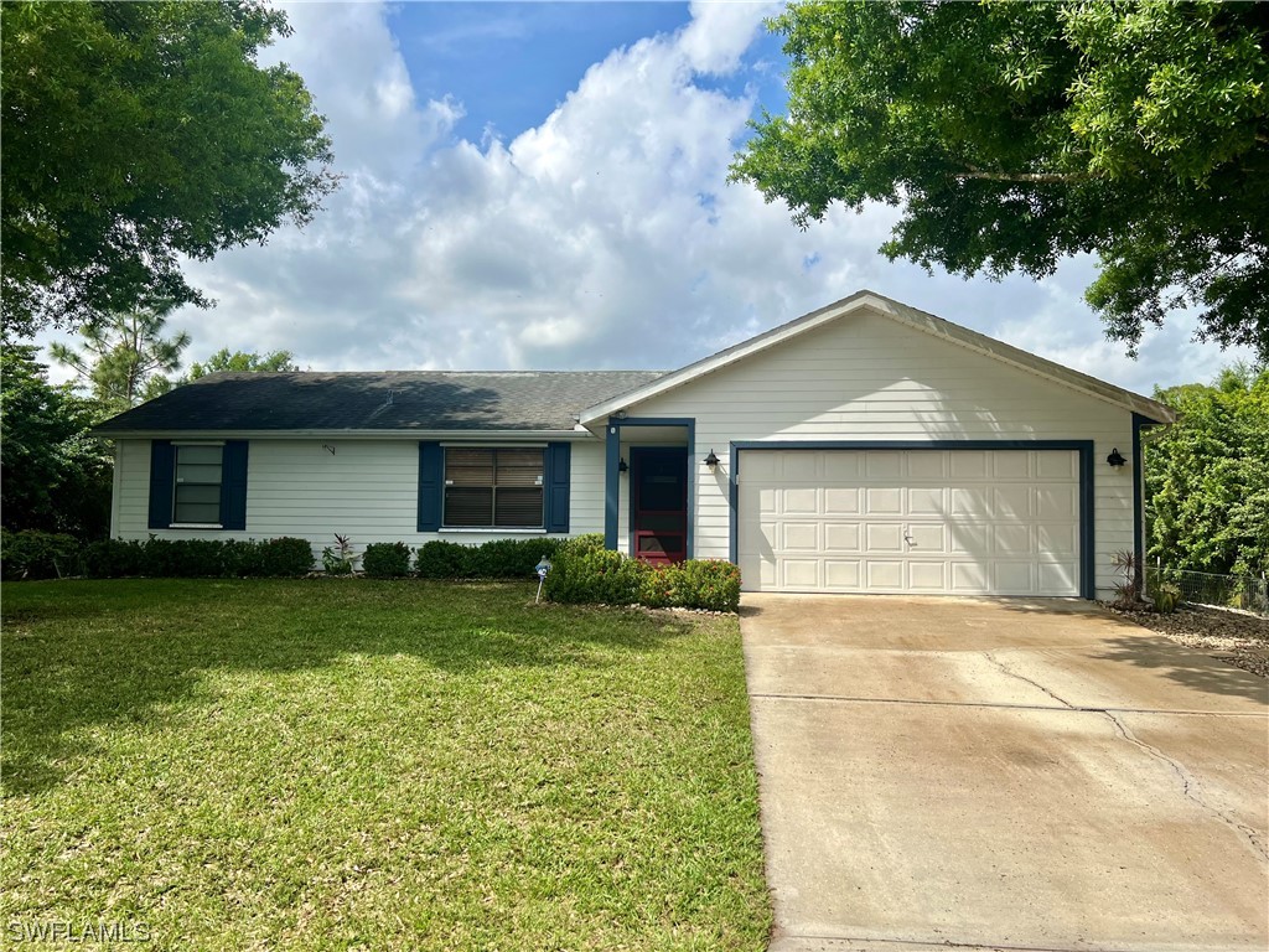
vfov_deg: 53.1
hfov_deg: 67.3
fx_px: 953
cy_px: 476
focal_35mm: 26
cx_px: 634
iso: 50
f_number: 1.5
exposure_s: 1/6211
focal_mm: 5.7
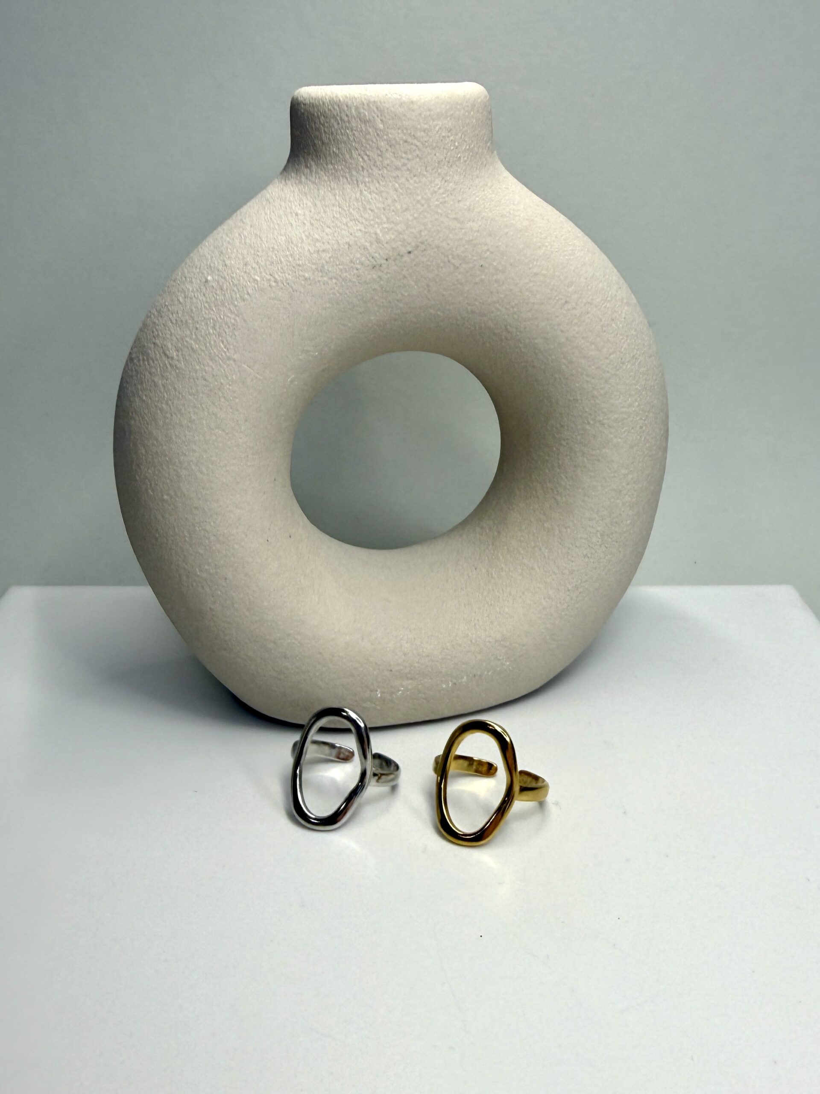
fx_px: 758
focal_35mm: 24
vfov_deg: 71.6
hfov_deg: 56.8
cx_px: 410
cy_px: 547
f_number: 2.2
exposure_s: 1/168
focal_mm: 2.22
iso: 40
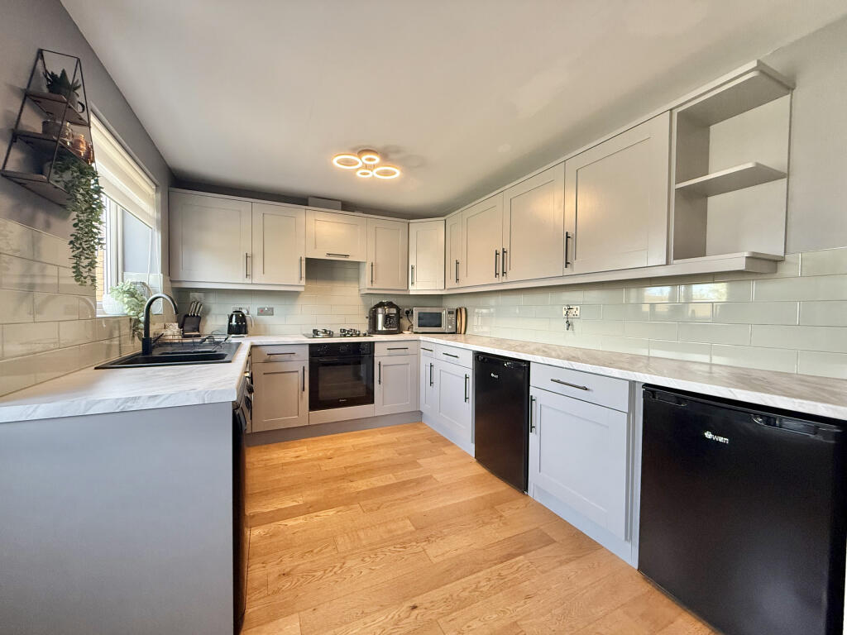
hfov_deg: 102.1
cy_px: 318
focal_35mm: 14
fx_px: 343
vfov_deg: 85.7
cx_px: 424
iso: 250
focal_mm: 2.22
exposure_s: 1/100
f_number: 2.2
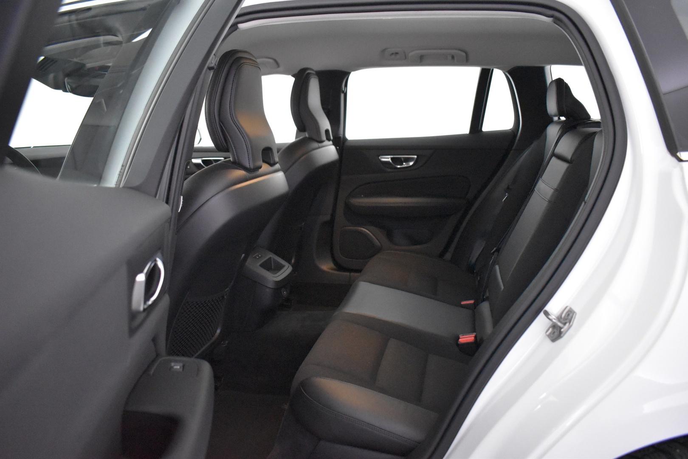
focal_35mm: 27
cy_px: 230
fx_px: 516
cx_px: 344
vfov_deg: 47.9
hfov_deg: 67.4
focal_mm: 18
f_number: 3.5
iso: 6400
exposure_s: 1/60
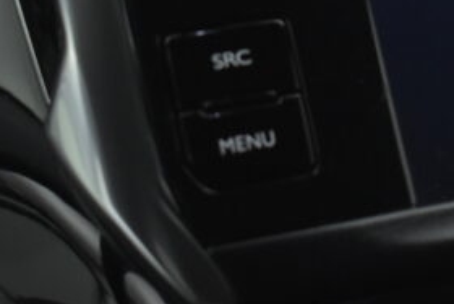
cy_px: -4
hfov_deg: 14.1
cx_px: 584
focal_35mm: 140
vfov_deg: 9.7
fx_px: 1766
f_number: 4.5
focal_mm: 34
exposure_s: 1/125
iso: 1600
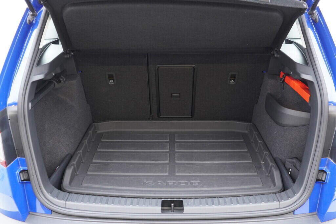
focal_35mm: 36
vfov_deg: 36.9
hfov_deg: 53.1
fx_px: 336
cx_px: 168
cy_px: 112
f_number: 2.8
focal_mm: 24
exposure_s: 1/40
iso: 800
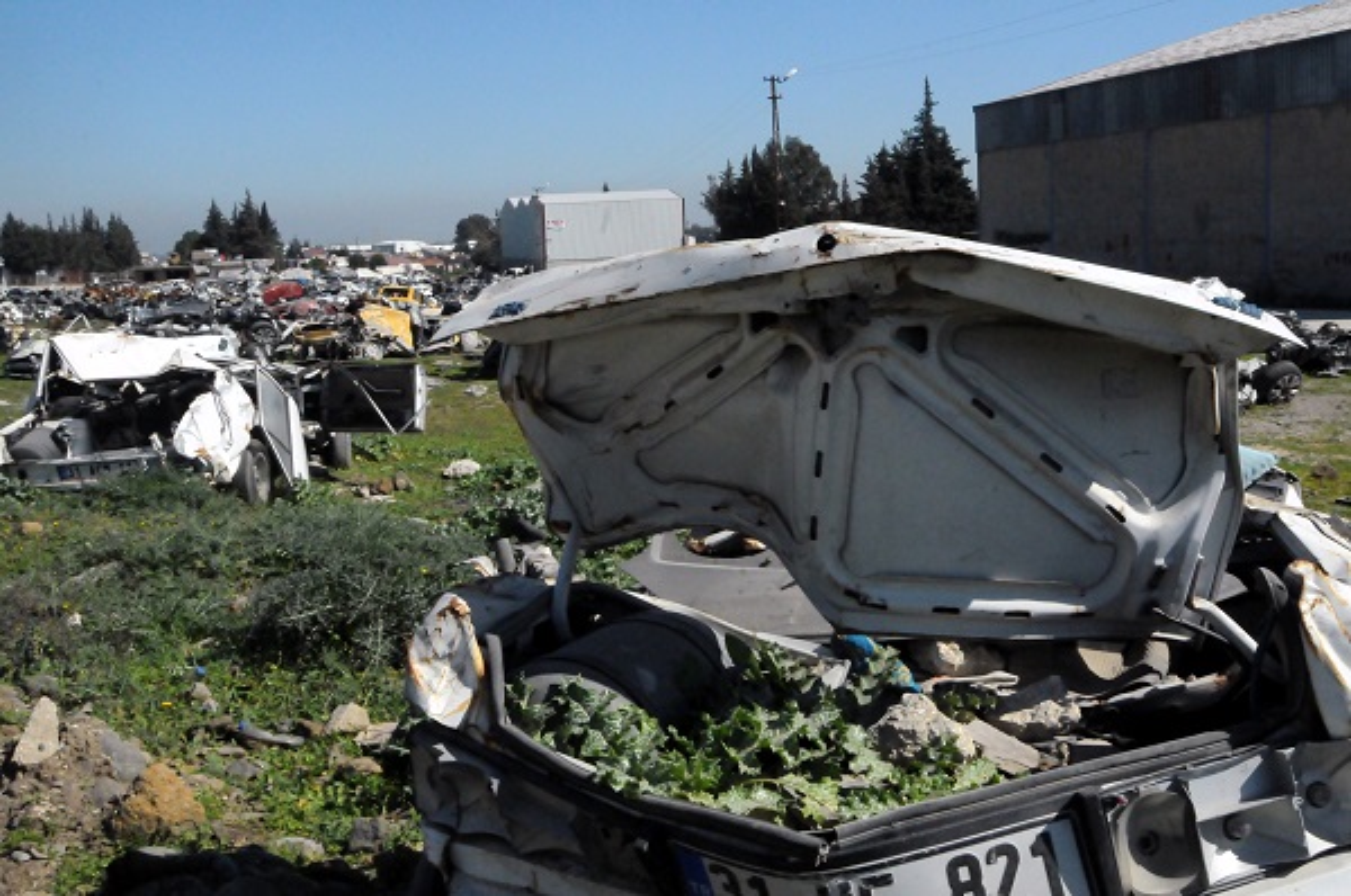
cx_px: 676
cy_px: 448
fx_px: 1349
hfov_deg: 53.2
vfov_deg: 36.8
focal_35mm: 36
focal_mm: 24
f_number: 22
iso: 3200
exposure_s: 1/2000
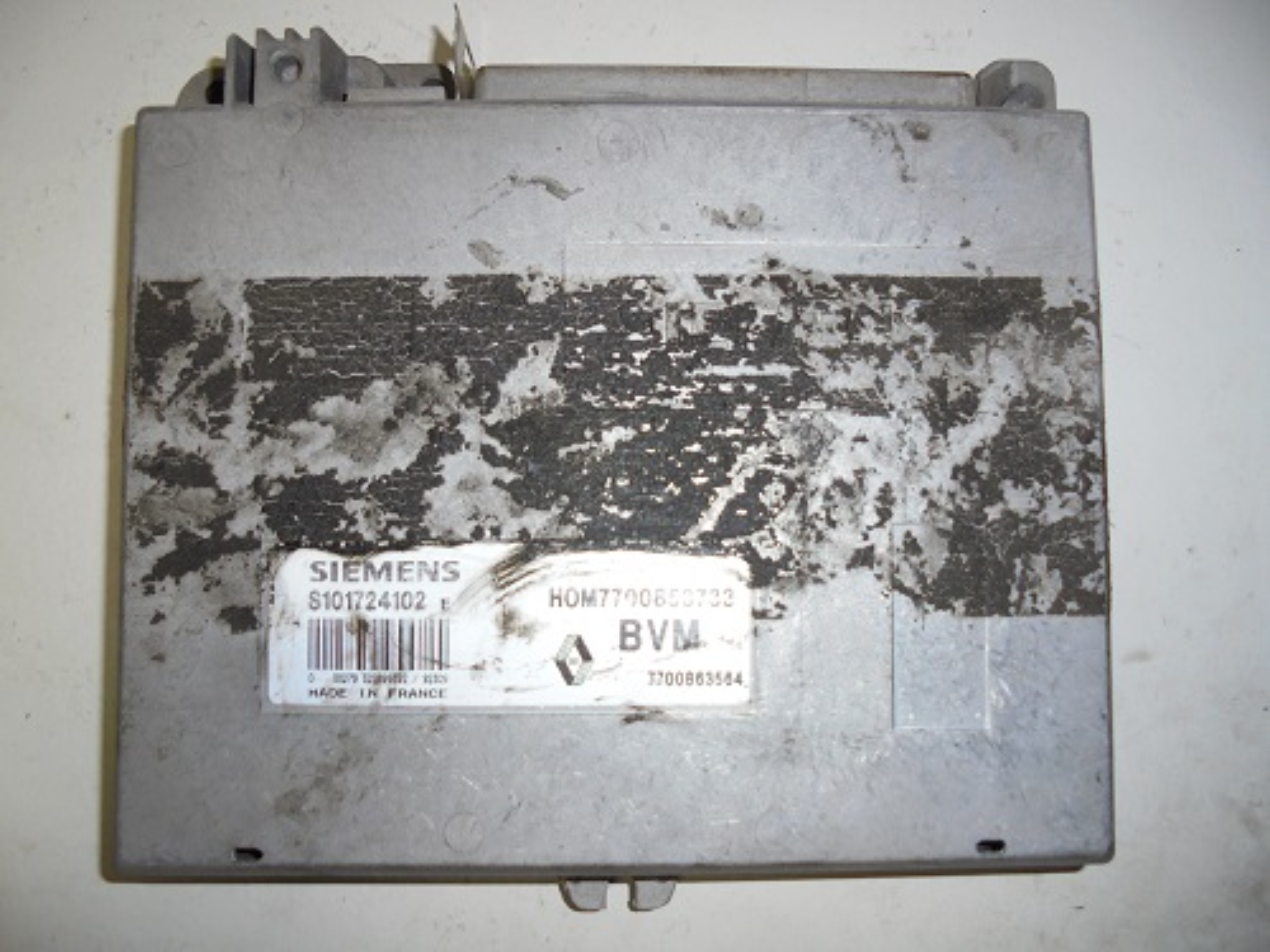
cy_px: 476
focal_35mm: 26
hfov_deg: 67.3
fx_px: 954
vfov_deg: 53.1
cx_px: 635
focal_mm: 4.6
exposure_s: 1/30
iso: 100
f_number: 3.5
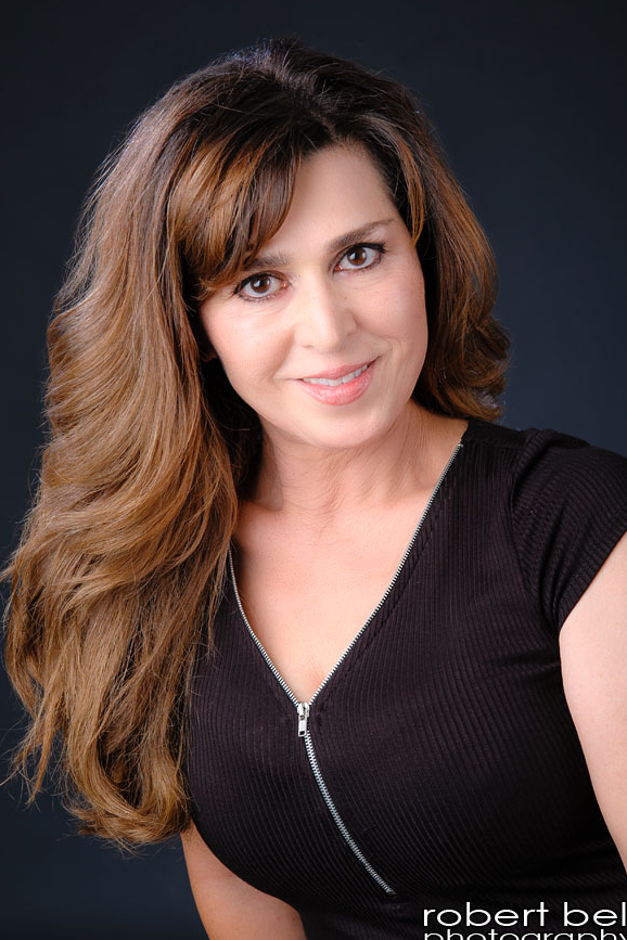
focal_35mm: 83
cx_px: 315
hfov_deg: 16.5
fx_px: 2168
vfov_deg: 24.5
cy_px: 466
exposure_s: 1/160
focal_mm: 80
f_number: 10
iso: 200
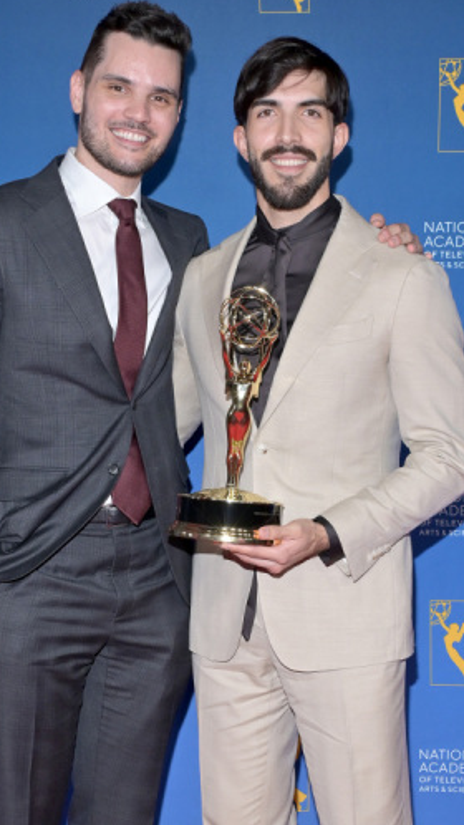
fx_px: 1619
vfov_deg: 28.3
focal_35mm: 74
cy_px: 573
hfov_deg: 16.3
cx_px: 204
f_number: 10
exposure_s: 1/125
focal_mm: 44
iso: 1000
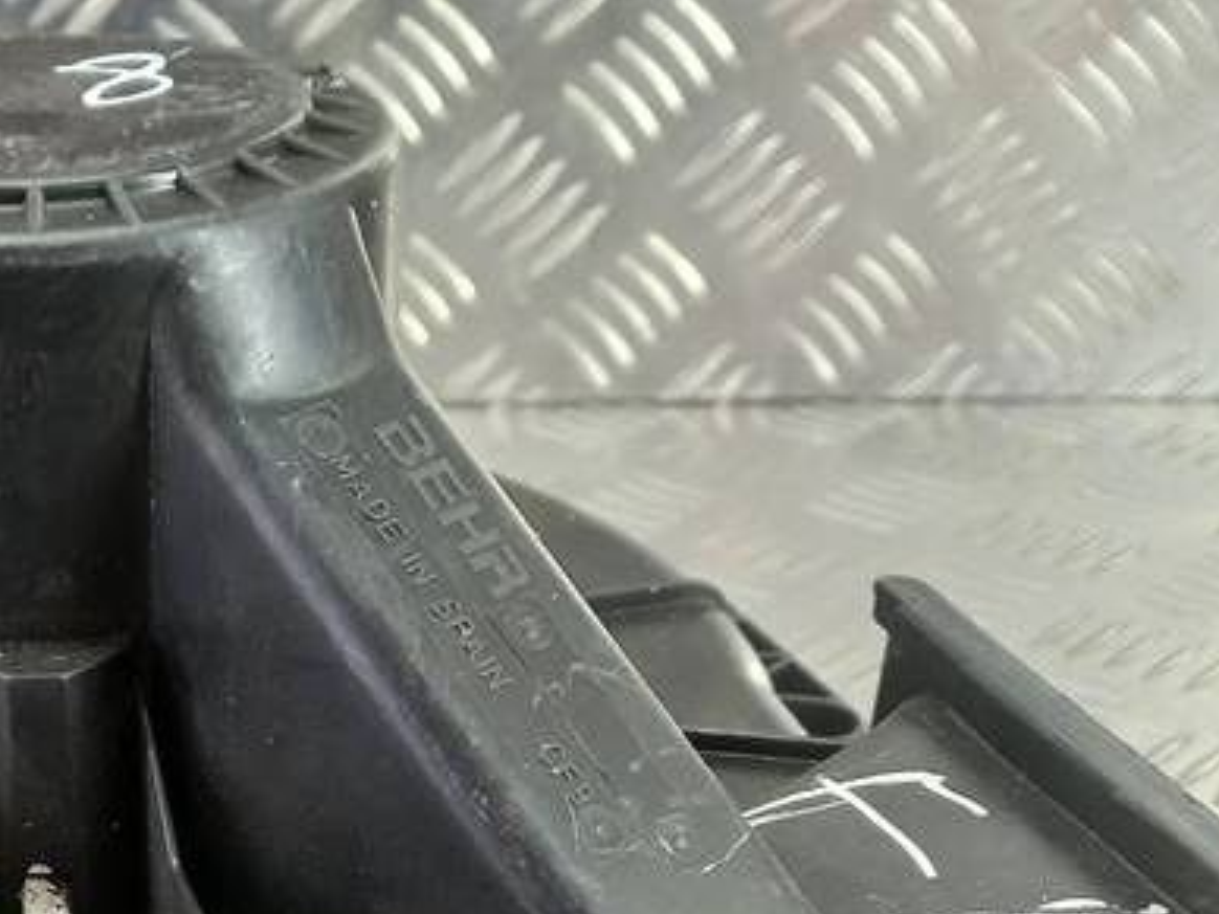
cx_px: 97
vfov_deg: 21.3
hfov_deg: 28.2
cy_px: 952
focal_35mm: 66
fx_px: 2324
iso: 160
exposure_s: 1/50
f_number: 1.8
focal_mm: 4.6
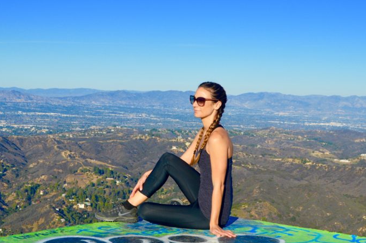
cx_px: 205
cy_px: 122
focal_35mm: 68
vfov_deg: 20.0
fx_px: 691
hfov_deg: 29.6
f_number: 8
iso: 100
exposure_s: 1/250
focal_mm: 30
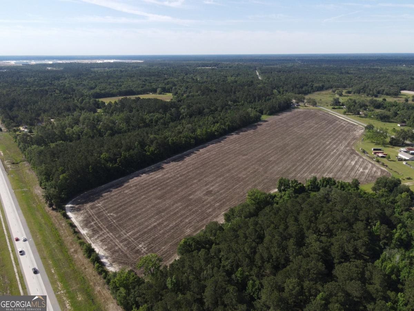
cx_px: 207
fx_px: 287
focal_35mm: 24
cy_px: 156
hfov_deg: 71.6
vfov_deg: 56.8
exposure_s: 1/640
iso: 100
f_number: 2.8
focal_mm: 4.5
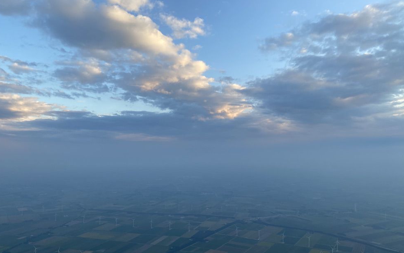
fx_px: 308
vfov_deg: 44.5
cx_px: 203
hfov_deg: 66.5
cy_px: 135
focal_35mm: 28
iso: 32
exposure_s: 1/446
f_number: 1.8
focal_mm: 4.25
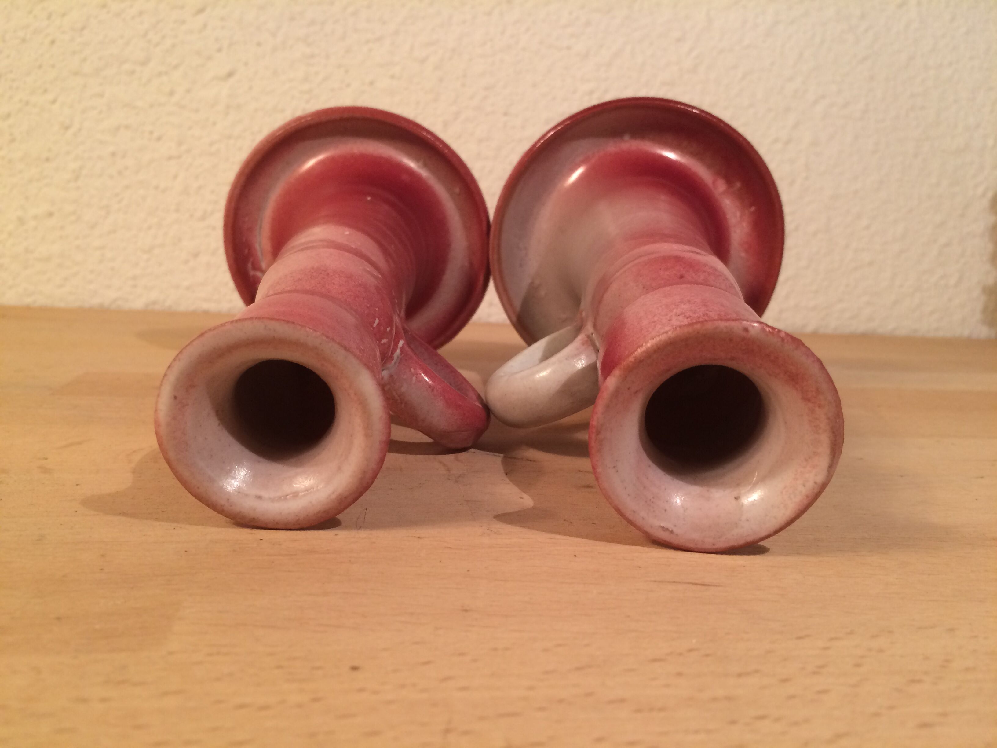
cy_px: 374
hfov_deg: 61.7
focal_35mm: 29
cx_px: 498
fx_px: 835
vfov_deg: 48.2
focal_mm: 4.15
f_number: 2.2
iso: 64
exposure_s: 1/33
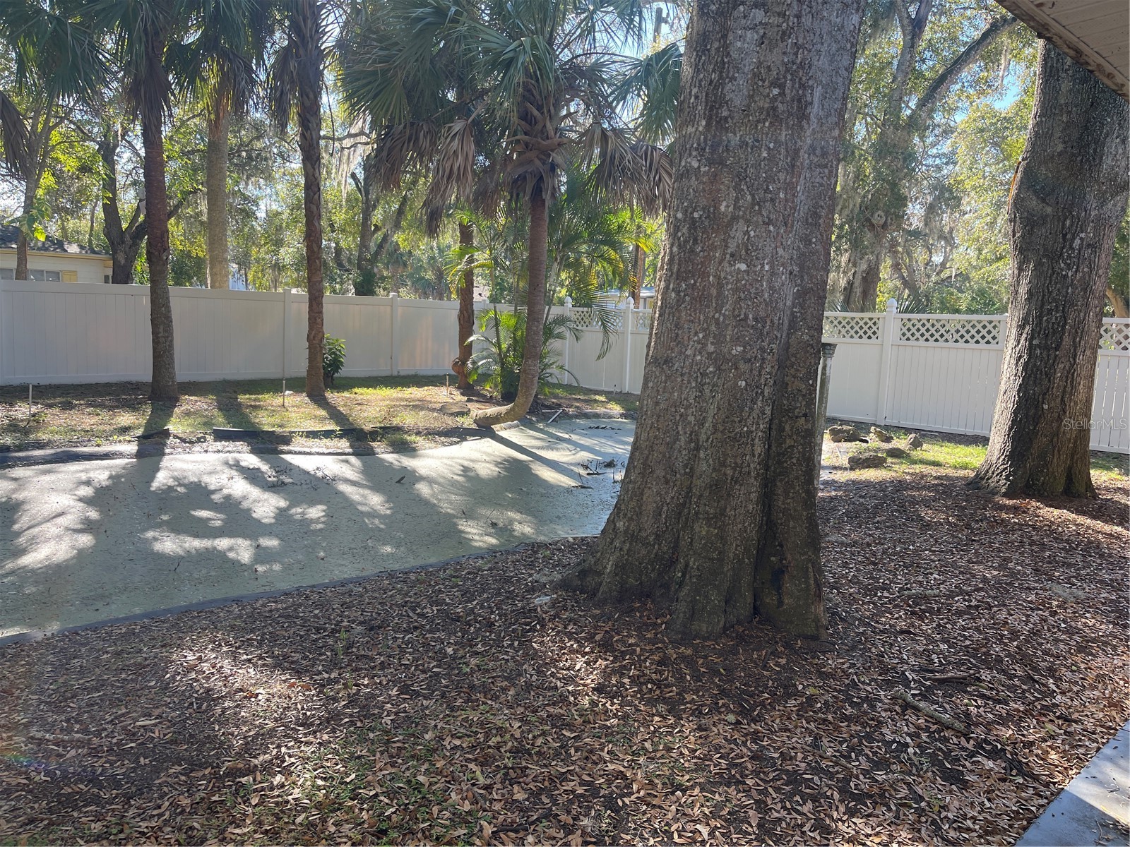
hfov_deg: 69.4
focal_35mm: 25
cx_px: 565
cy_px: 424
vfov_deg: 54.9
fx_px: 816
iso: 32
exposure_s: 1/382
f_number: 1.6
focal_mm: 5.1
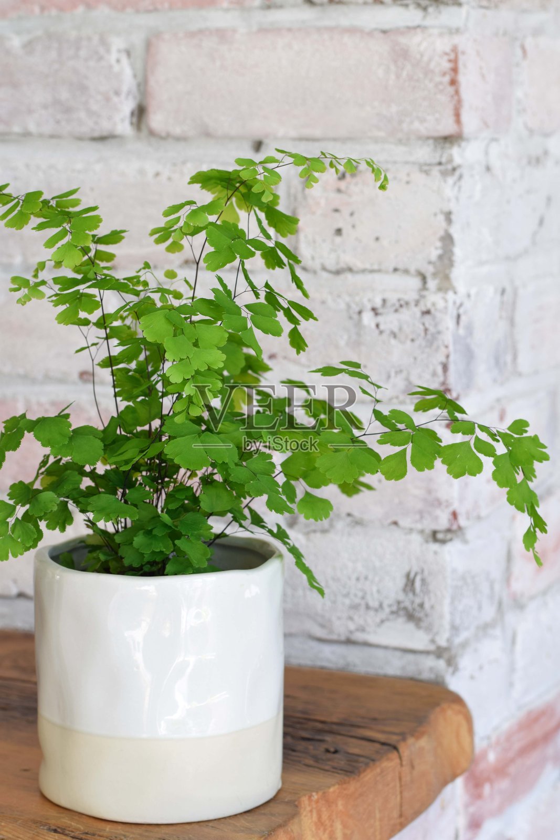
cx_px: 280
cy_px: 420
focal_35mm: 75
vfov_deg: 27.0
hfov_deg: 18.2
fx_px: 1749
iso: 100
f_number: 6.3
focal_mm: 50
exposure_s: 1/10
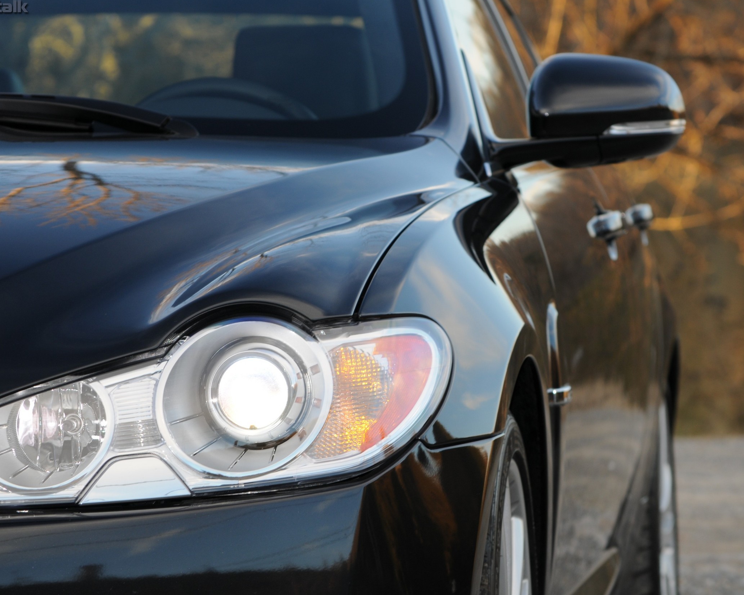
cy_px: 298
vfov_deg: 9.3
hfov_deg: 11.6
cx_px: 399
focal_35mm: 167
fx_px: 3677
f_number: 8
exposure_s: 1/60
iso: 200
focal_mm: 98
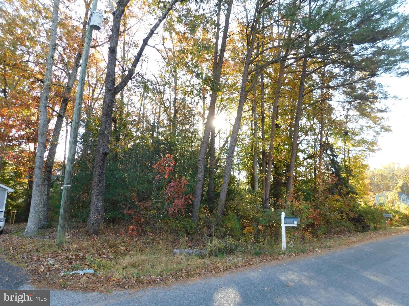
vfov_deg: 58.9
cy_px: 153
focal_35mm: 23
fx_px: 272
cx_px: 204
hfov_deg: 73.9
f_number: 3
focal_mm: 4
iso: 125
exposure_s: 1/125
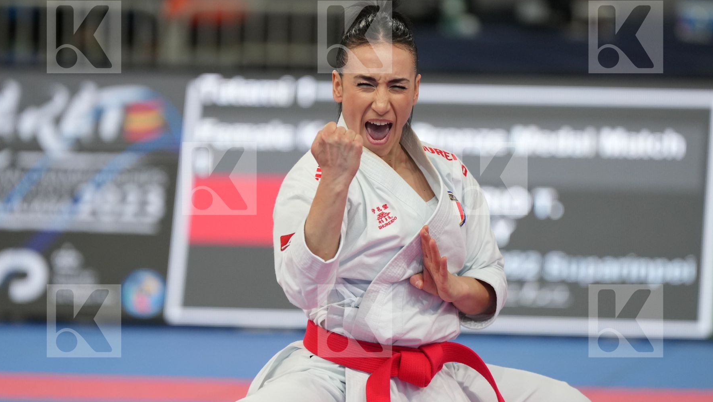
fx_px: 5994
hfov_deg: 6.8
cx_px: 355
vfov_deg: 3.8
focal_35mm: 317
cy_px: 179
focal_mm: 200
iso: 1000
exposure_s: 1/500
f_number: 2.8
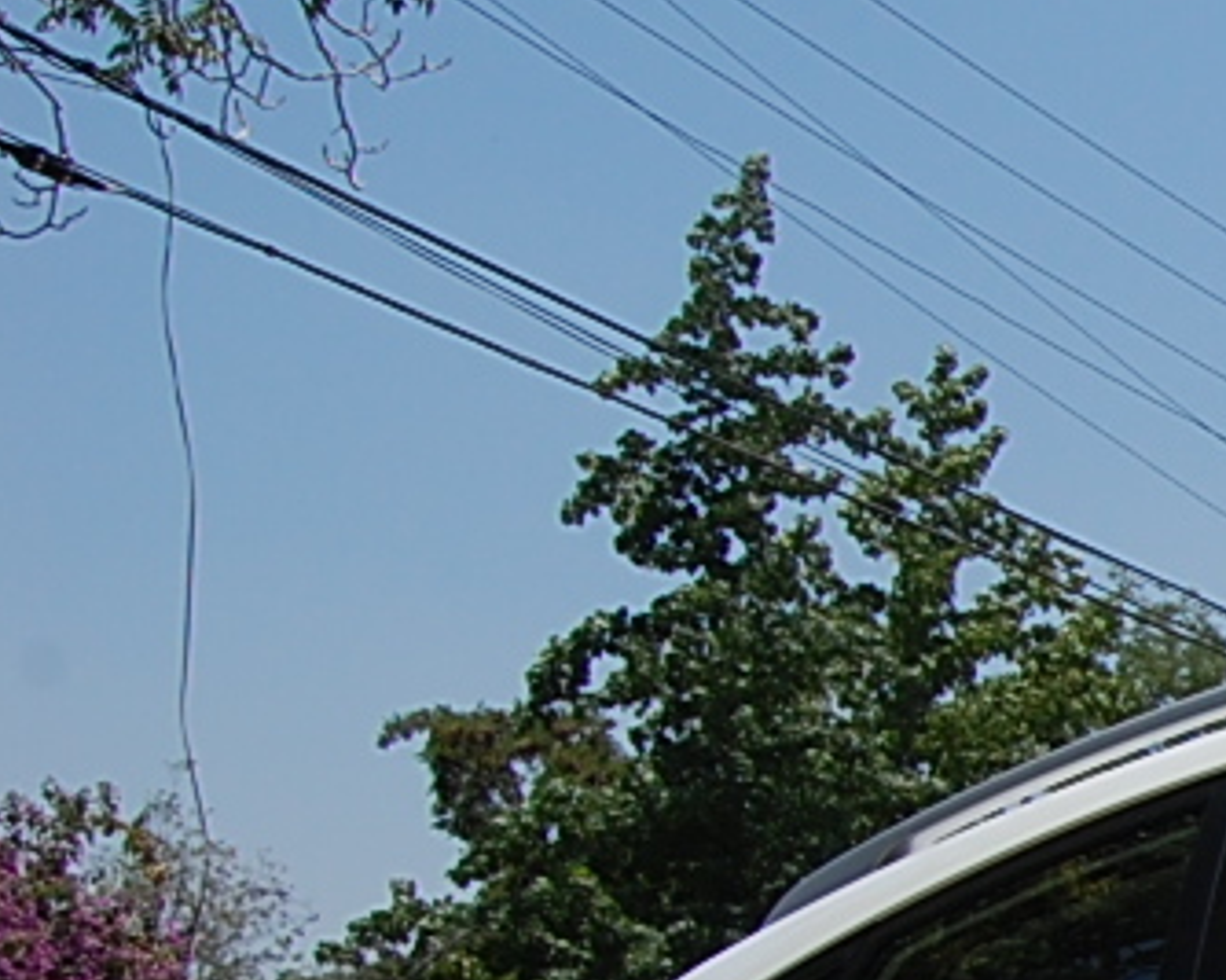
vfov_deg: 13.2
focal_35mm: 114
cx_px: 2735
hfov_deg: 13.4
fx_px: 4135
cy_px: 1101
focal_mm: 18
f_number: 10
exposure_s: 1/400
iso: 200
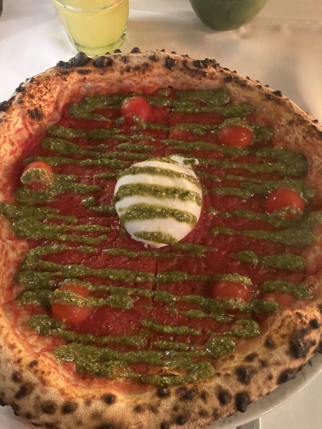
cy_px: 212
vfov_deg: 58.3
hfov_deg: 45.5
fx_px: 384
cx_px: 159
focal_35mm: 31
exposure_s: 1/25
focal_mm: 3.99
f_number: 1.8
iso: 500
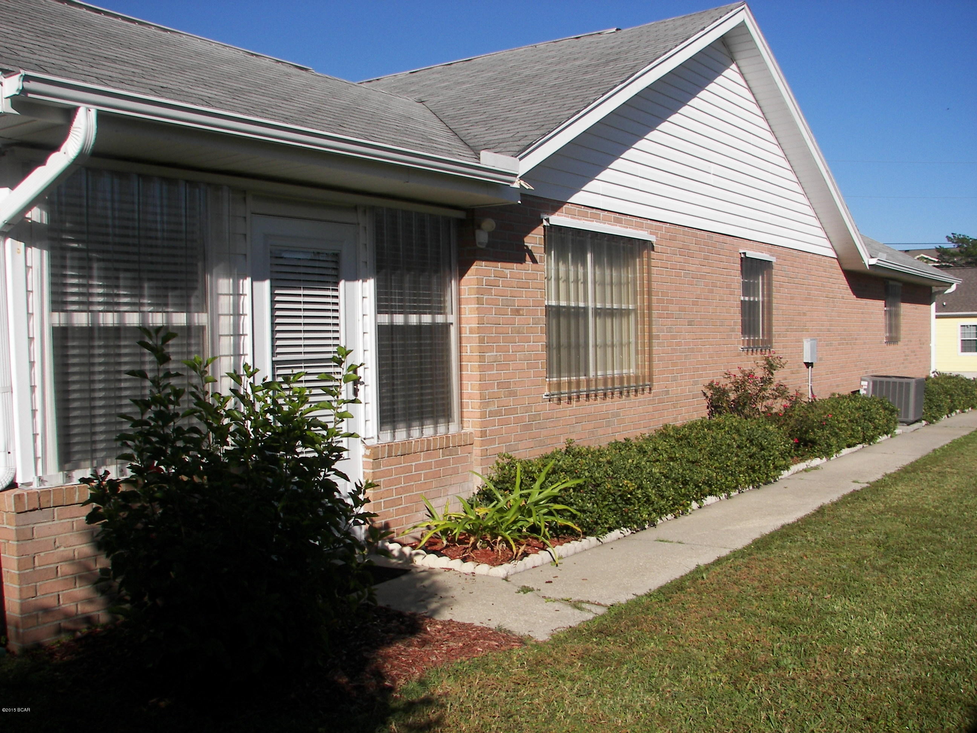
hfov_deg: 51.4
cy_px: 366
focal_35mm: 36
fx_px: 1016
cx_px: 488
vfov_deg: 39.7
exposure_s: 1/800
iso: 50
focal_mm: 6
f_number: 4
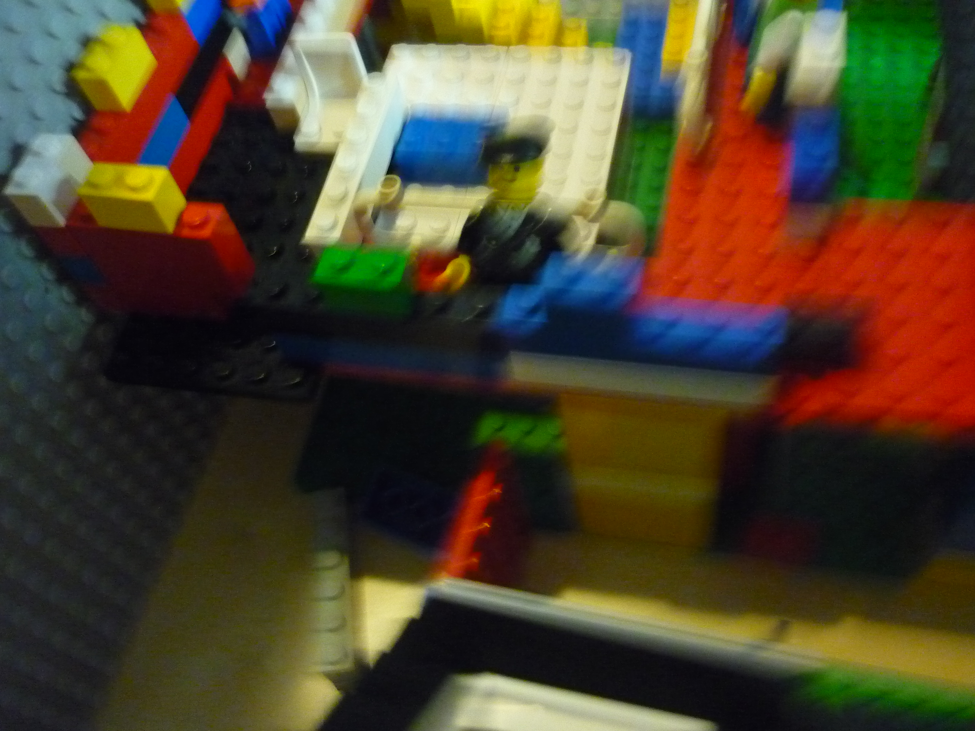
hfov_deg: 55.4
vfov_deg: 42.9
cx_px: 488
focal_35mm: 33
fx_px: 929
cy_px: 366
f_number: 2.8
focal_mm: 5.5
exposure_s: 1/8
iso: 800
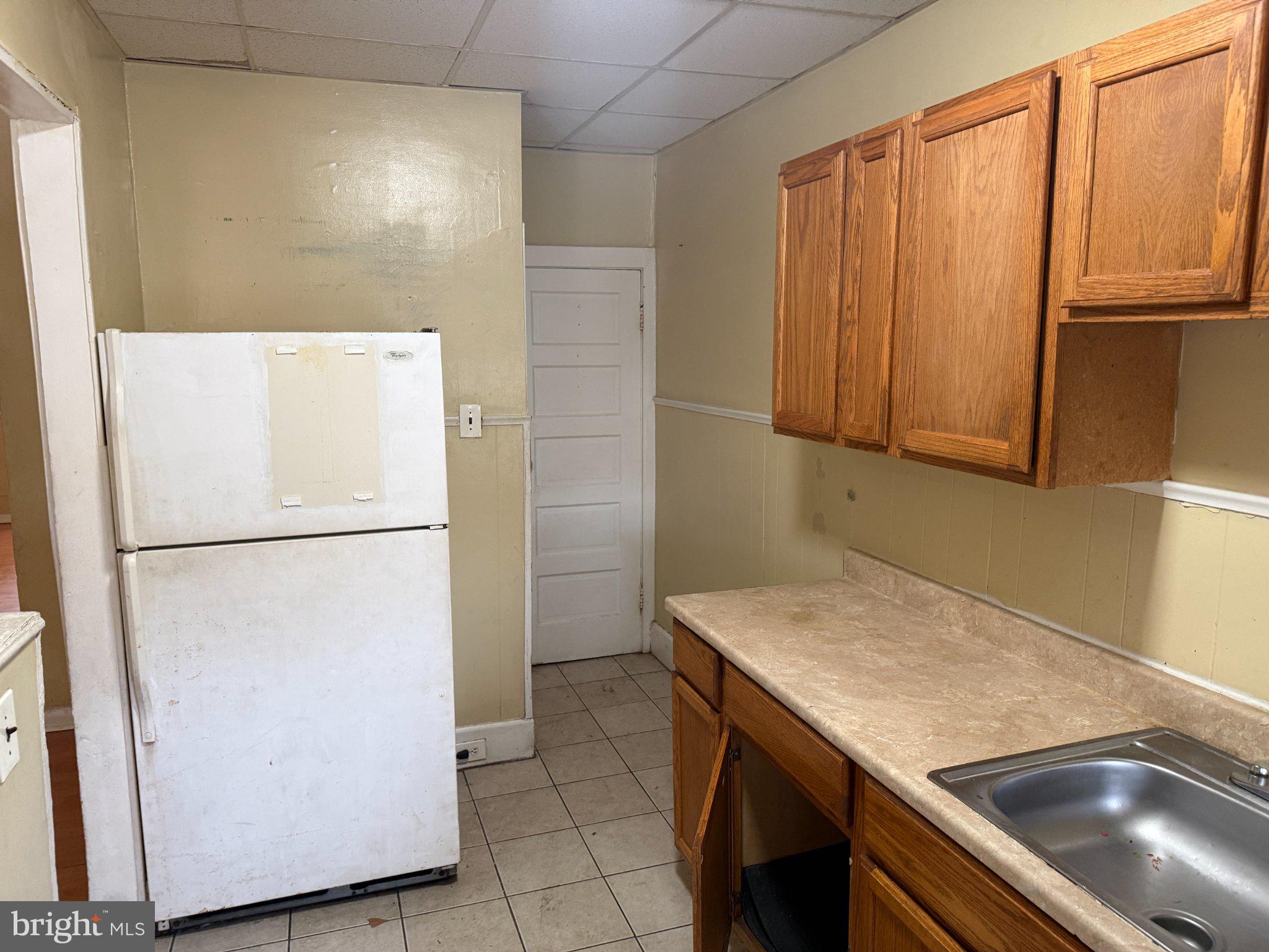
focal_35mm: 24
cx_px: 634
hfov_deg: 71.6
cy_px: 476
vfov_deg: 56.8
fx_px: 880
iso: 250
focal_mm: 6.76
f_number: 1.78
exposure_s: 1/60
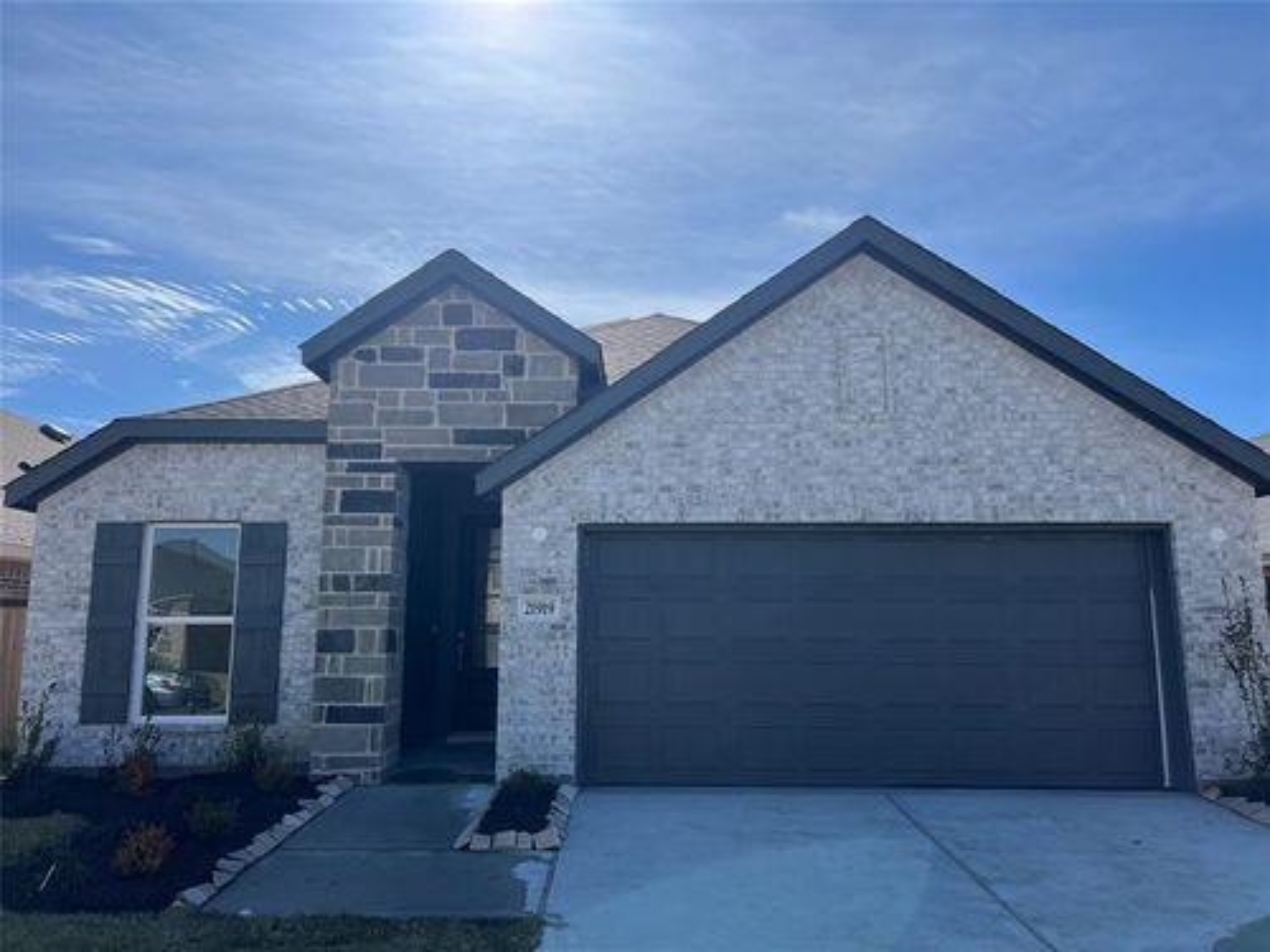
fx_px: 954
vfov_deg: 53.1
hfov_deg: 67.3
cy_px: 476
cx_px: 635
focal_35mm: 26
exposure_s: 1/7463
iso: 50
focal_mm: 5.7
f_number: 1.5
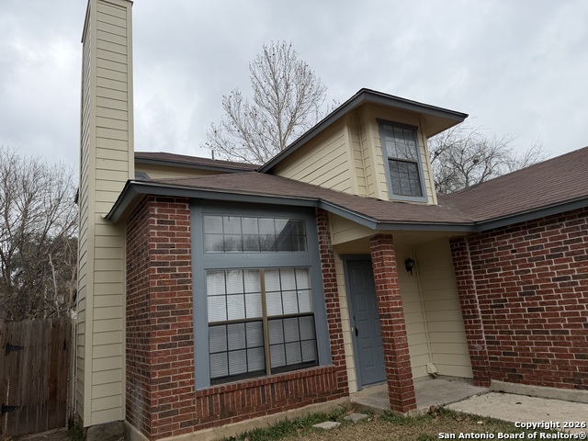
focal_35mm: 24
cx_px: 294
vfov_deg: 56.8
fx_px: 408
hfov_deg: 71.6
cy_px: 220
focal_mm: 6.76
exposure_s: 1/1361
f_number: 1.78
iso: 80
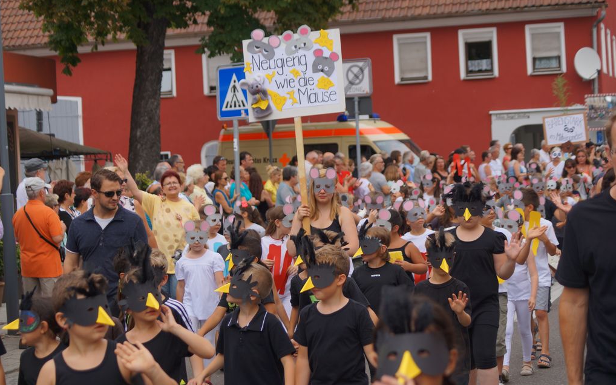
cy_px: 201
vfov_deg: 15.4
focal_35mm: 85
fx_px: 1419
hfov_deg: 24.5
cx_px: 308
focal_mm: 55
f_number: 4.5
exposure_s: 1/250
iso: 100
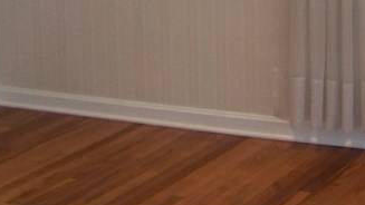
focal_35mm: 123
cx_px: 225
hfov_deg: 17.4
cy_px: -162
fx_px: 1191
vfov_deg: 9.4
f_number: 2.8
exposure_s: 1/30
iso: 200
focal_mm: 5.85
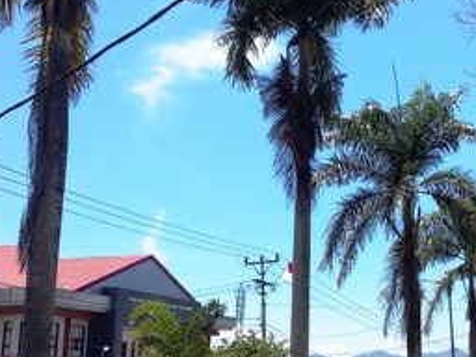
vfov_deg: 22.6
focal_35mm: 65
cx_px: 359
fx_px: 894
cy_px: 154
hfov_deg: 29.3
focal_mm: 3.81
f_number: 2.2
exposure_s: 1/804
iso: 100
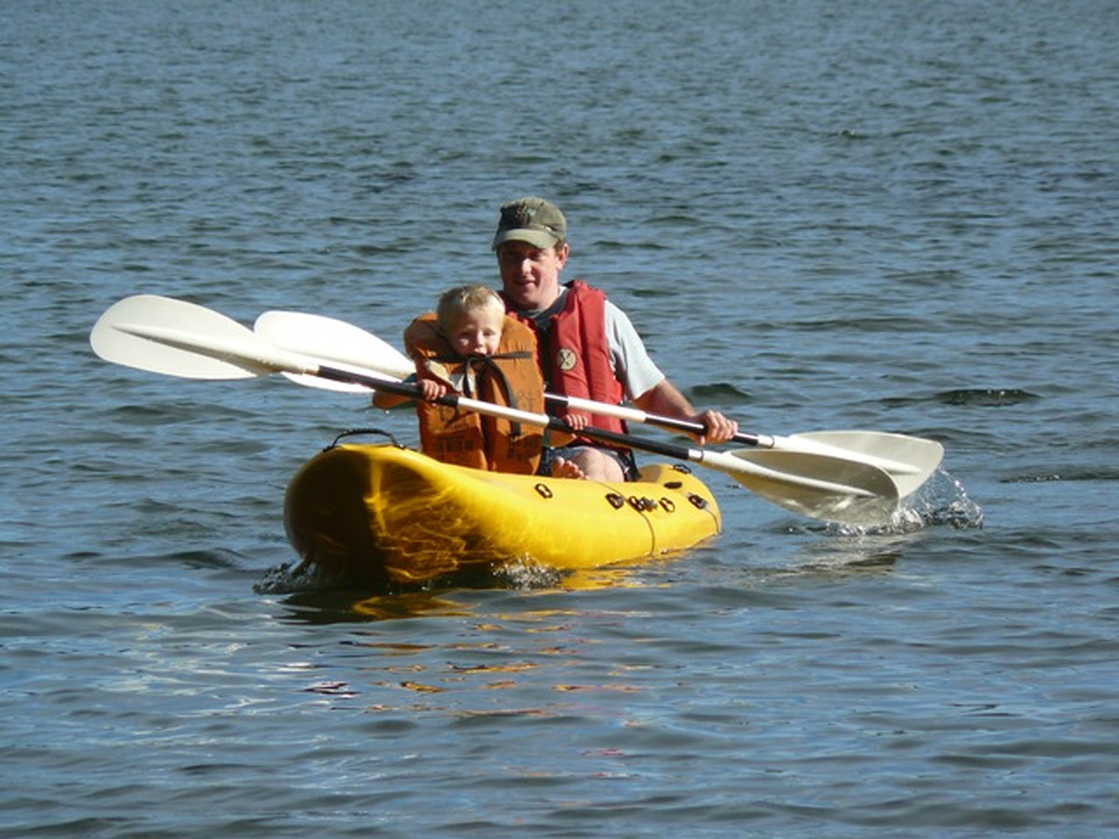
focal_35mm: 432
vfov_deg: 3.4
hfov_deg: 4.6
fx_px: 13965
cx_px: 560
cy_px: 420
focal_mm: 72
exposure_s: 1/320
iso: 100
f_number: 5.6
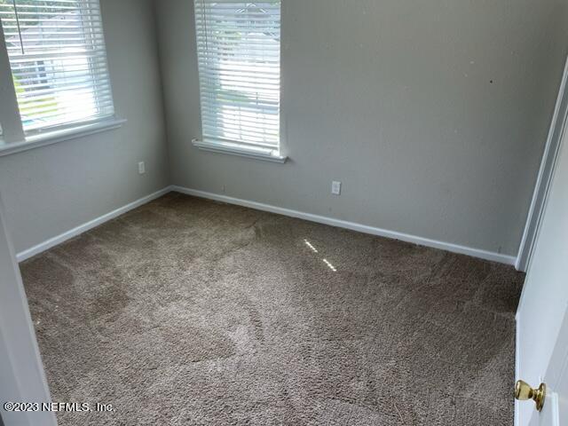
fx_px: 427
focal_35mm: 26
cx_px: 284
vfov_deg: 53.1
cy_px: 213
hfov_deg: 67.3
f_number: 1.6
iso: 32
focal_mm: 4.2
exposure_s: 1/120
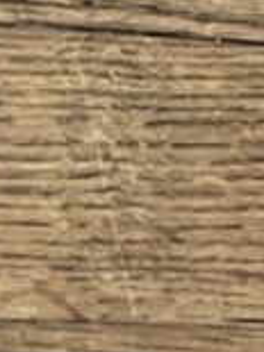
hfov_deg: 7.3
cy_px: 1142
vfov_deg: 8.8
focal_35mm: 172
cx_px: -608
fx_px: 1751
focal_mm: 5.1
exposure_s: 1/25
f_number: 1.6
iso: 500
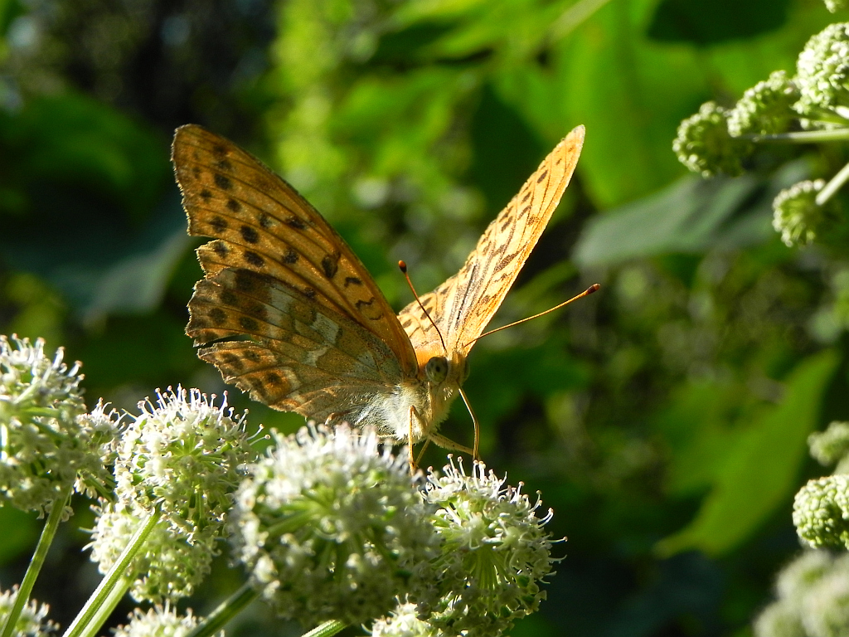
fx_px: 2575
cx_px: 424
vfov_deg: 14.1
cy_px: 318
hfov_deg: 18.7
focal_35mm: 105
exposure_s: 1/200
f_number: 5.6
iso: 160
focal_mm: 18.8
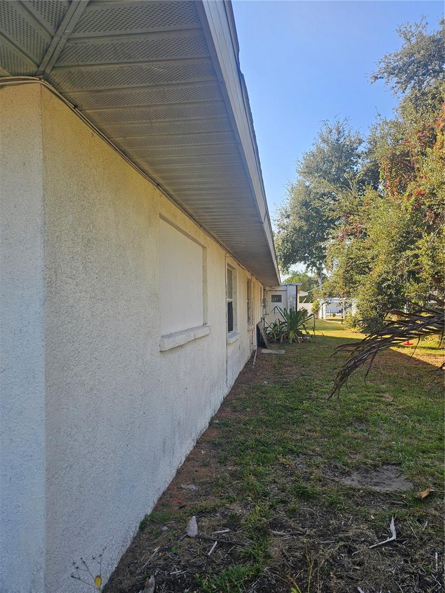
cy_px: 296
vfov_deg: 73.9
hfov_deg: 58.9
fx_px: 394
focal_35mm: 23
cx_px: 222
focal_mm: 6.3
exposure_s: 1/211
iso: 10
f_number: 1.7
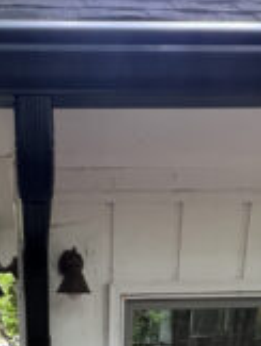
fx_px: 401
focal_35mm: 40
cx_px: 53
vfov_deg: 33.2
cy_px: 458
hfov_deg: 35.0
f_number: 1.8
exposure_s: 1/99
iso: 100
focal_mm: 1.57
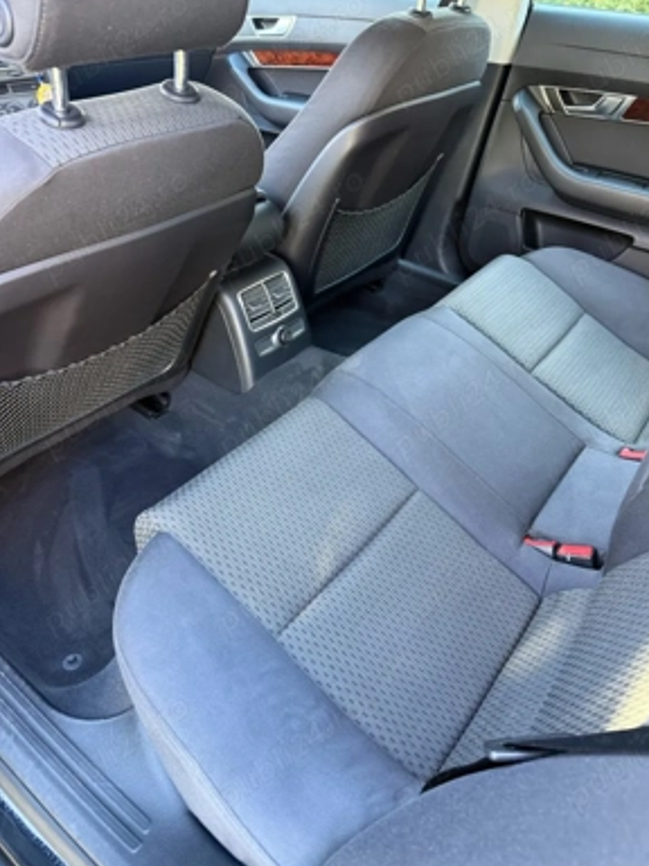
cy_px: 428
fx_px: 625
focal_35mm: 25
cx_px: 336
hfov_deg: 54.9
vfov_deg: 69.4
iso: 320
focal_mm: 6.76
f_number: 1.78
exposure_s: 1/60
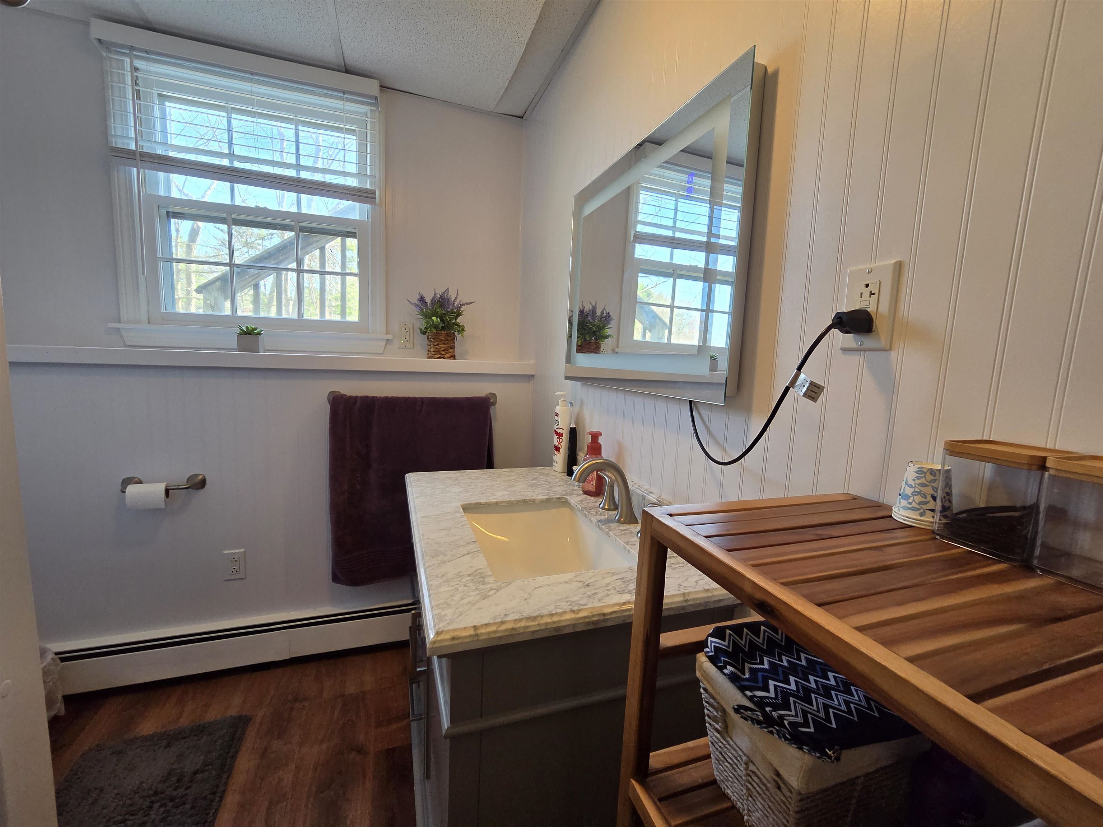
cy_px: 414
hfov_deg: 106.2
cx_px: 552
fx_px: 414
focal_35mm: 13
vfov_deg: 89.9
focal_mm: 2.2
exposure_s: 1/120
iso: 250
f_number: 2.2
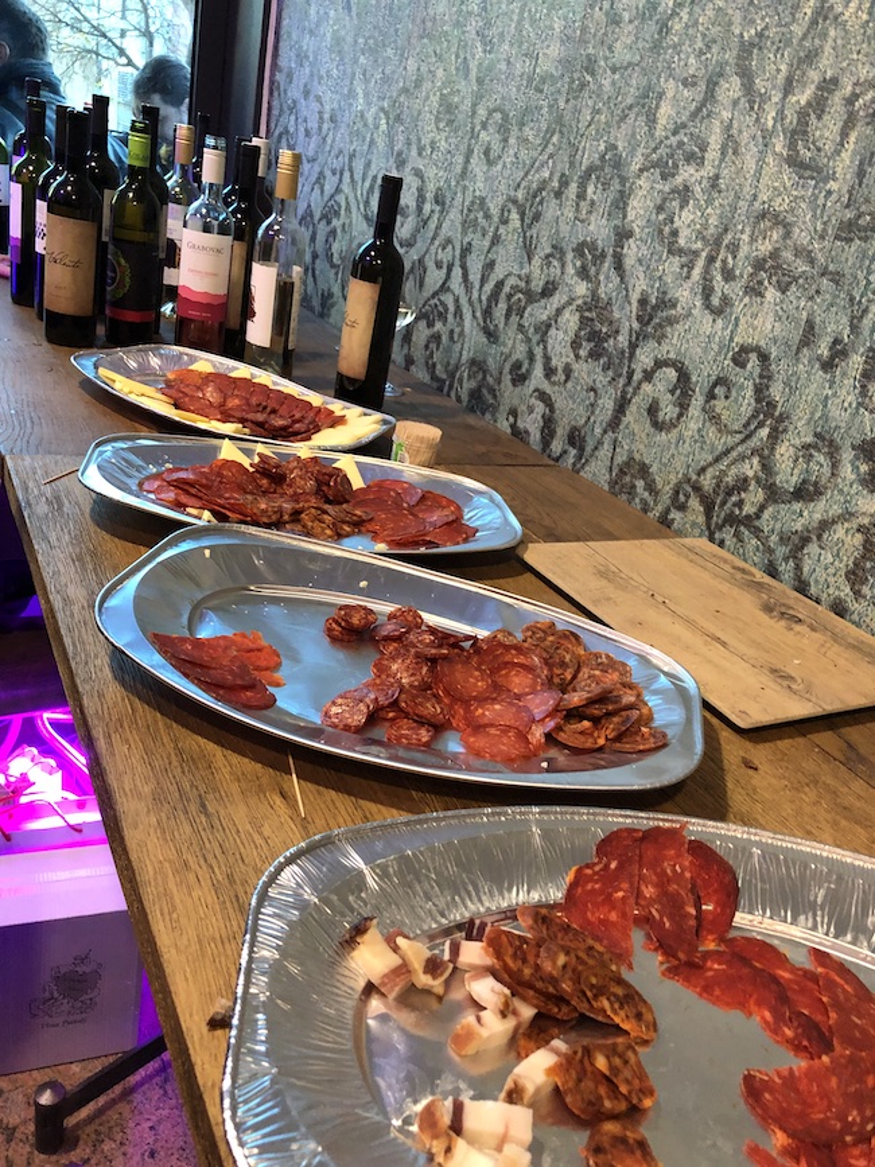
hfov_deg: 49.7
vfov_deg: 63.5
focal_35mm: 28
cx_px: 438
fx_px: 944
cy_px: 584
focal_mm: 3.99
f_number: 1.8
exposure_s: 1/13
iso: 100
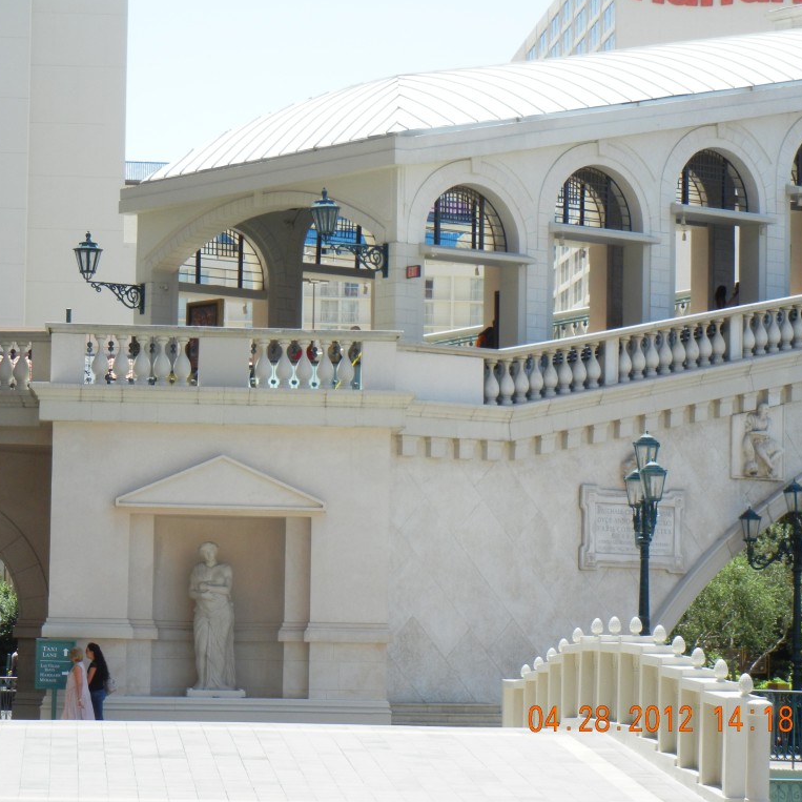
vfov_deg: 14.4
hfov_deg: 14.4
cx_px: 321
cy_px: 399
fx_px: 3172
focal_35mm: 121
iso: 160
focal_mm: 18.3
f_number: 4.5
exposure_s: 1/660
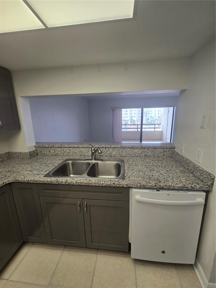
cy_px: 144
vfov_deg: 106.2
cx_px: 108
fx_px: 108
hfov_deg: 89.9
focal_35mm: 13
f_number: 2.2
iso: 64
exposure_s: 1/60
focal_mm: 2.2
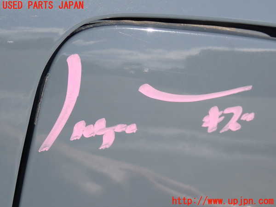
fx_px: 494
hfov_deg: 31.2
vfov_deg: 23.7
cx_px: 138
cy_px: 104
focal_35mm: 62
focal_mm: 11.09
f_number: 5
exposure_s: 1/500
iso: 100
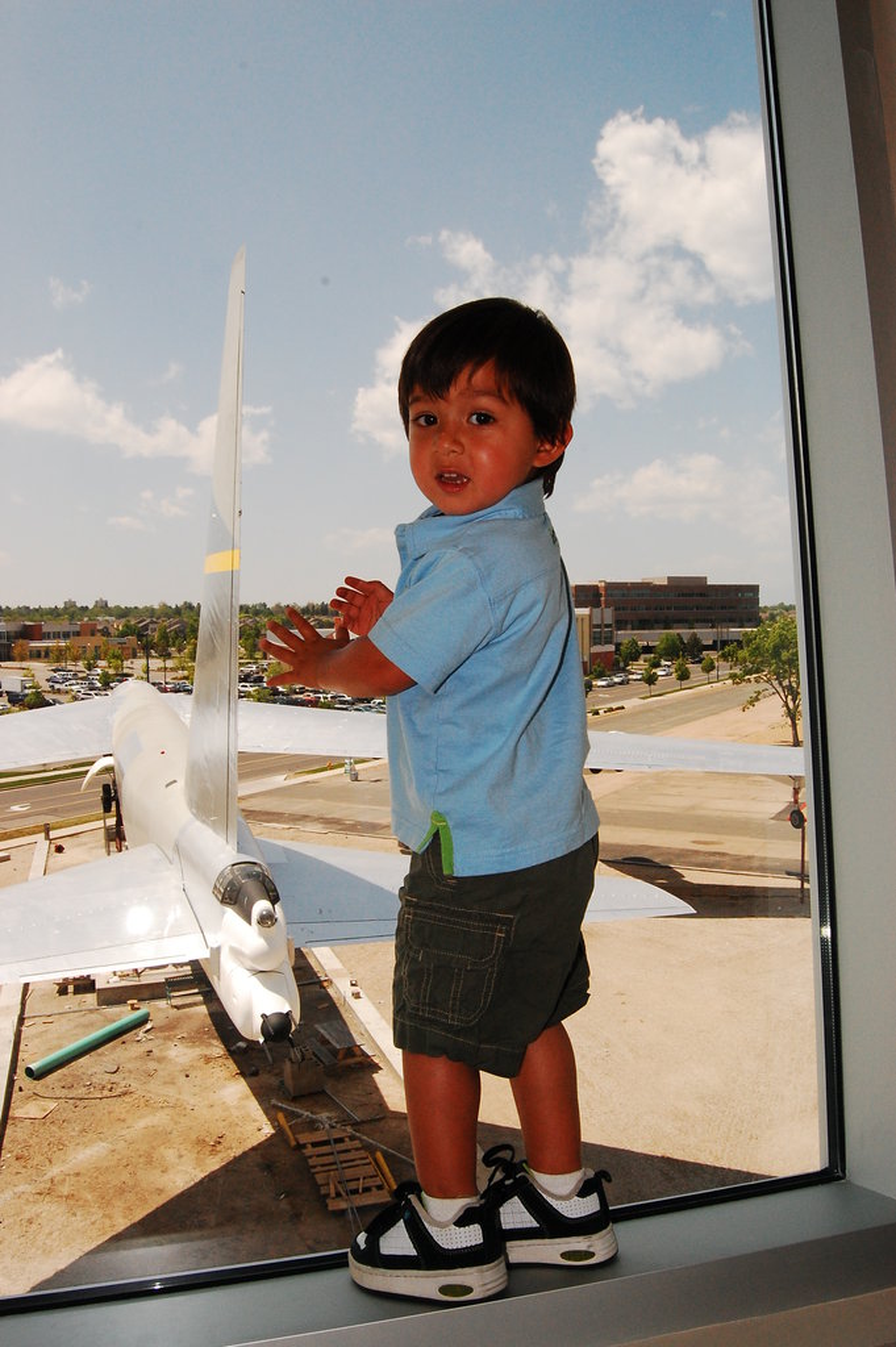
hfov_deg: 47.9
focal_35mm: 27
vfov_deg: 67.4
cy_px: 674
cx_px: 448
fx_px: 1010
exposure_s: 1/500
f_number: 14
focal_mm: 18
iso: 800
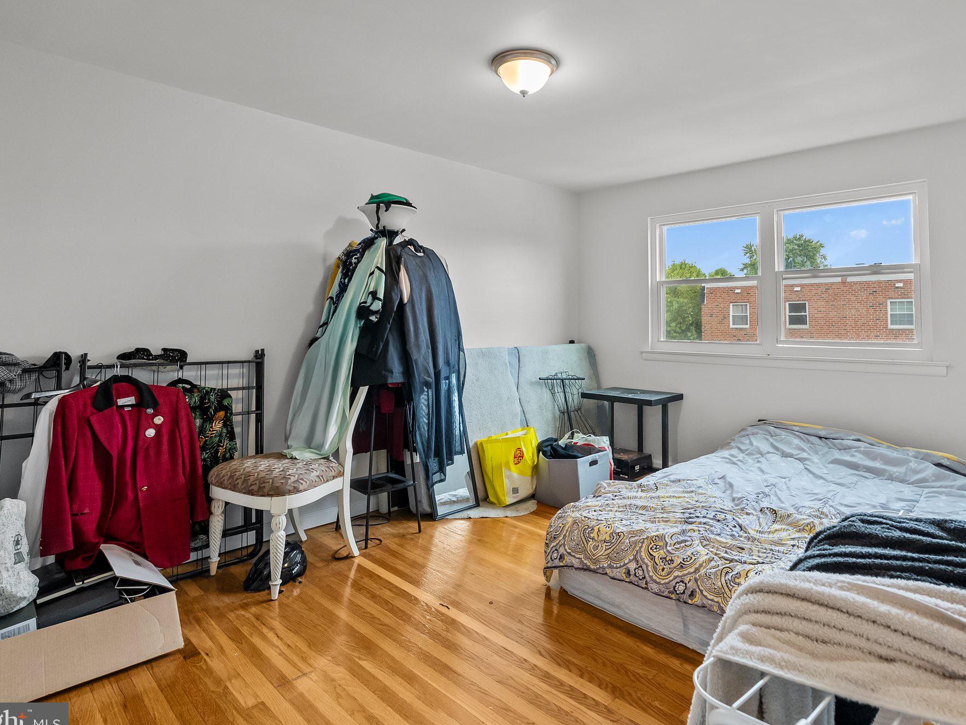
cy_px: 368
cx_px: 508
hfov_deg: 84.6
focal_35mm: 19
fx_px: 530
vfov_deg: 68.7
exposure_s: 1/20
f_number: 8
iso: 1600
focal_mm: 17
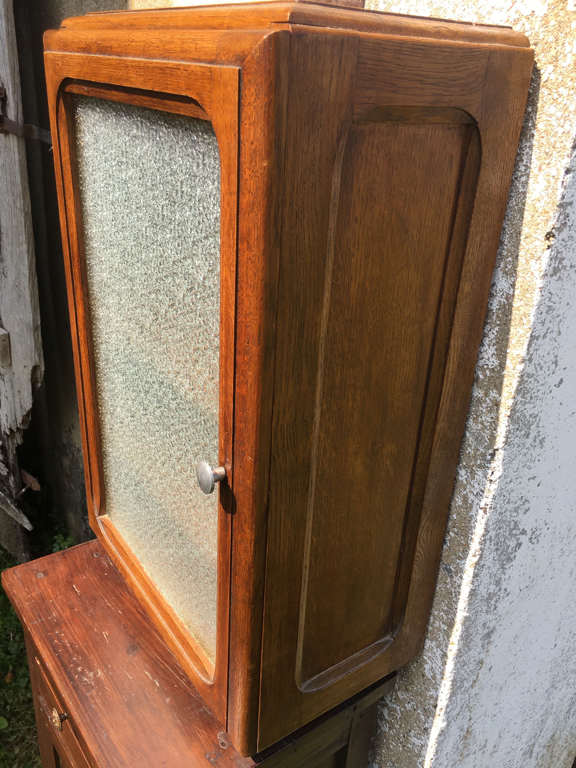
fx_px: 643
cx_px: 288
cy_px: 384
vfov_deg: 61.7
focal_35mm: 29
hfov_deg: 48.2
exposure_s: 1/509
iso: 25
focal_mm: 4.15
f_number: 2.2
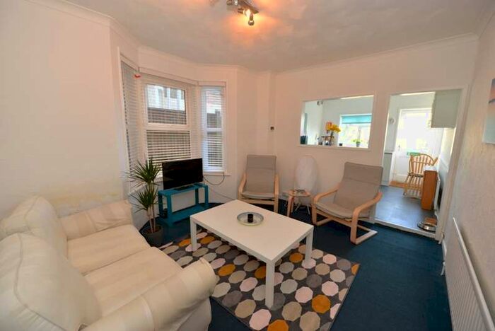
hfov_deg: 104.2
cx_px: 248
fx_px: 193
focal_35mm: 14
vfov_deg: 81.3
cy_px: 166
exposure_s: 1/60
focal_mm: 14
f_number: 4
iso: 560
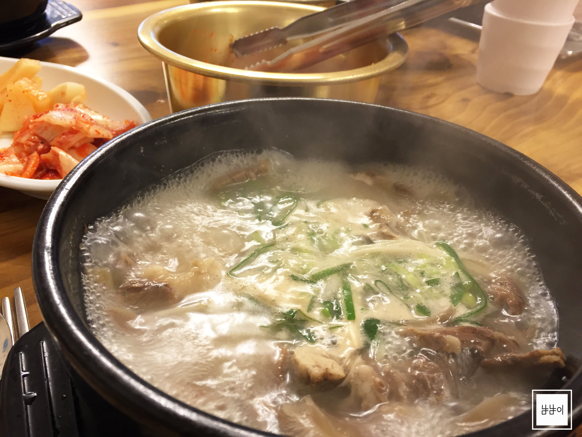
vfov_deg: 48.2
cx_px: 291
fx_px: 488
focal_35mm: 29
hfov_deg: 61.7
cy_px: 218
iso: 64
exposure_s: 1/30
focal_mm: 4.15
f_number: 2.2
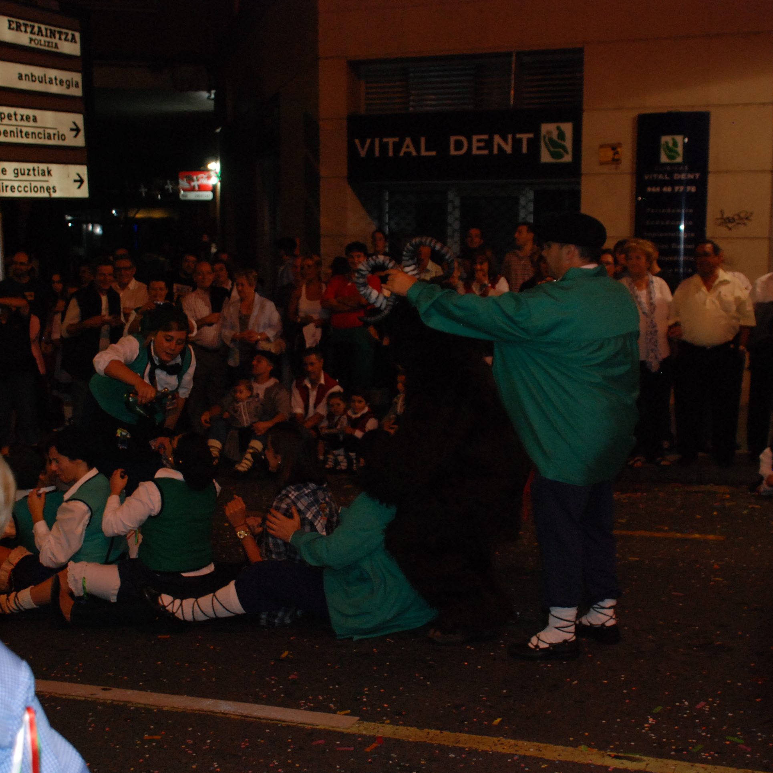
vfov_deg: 36.8
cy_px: 386
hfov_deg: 36.8
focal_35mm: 46
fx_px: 1162
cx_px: 420
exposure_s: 1/80
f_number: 4
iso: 800
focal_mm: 24
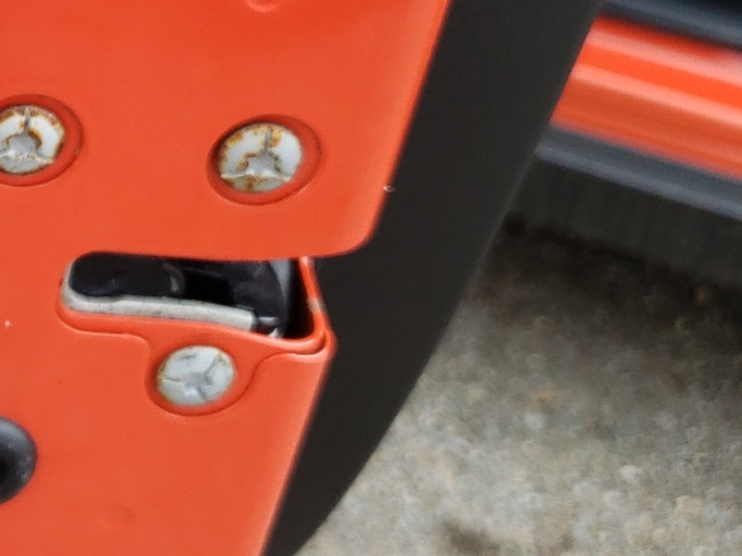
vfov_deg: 20.4
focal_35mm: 71
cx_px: -119
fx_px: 1521
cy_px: 80
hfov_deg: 25.0
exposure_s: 1/455
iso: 50
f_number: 1.5
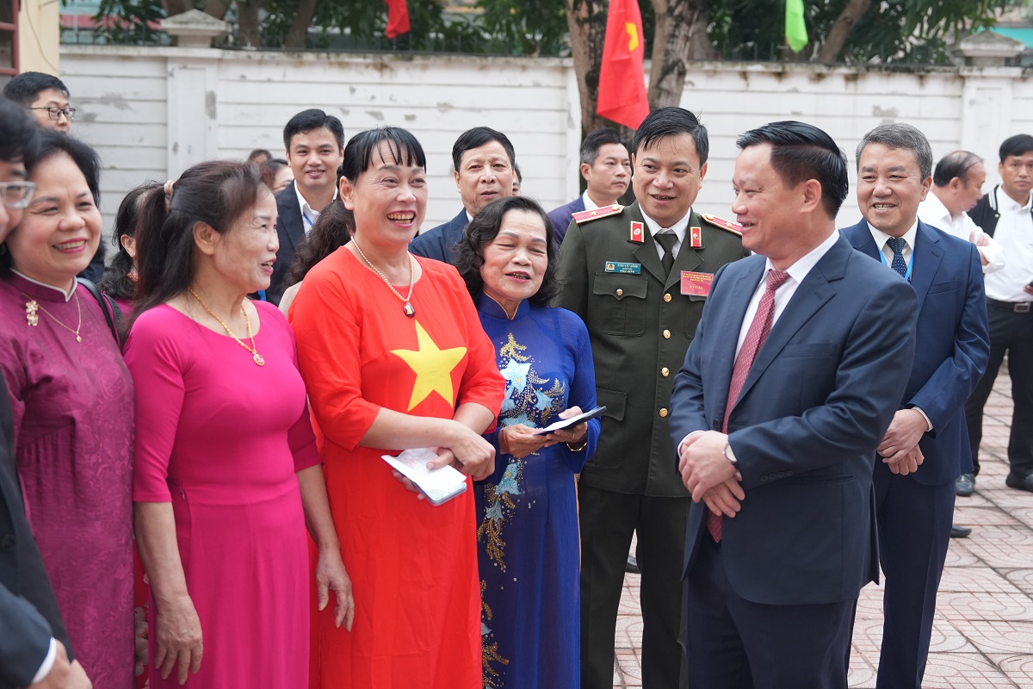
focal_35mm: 61
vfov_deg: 22.3
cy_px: 344
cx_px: 516
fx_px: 1750
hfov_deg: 32.9
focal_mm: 41
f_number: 2.8
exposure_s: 1/125
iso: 640
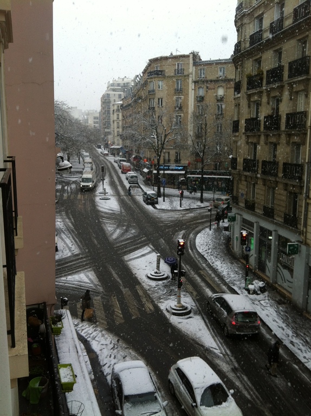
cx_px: 156
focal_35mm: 35
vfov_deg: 52.7
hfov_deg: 40.6
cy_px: 208
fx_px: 420
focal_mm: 3.85
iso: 80
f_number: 2.8
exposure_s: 1/131
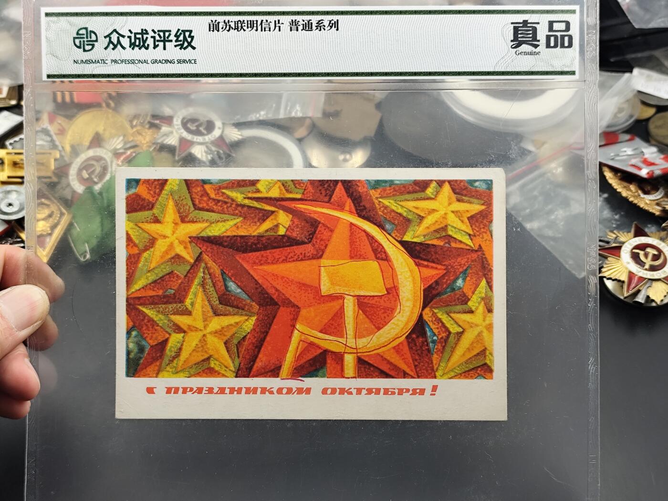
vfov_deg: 24.4
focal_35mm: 60
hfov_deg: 32.2
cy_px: 250
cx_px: 334
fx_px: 1158
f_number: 1.65
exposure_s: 1/100
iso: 100
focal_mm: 6.14
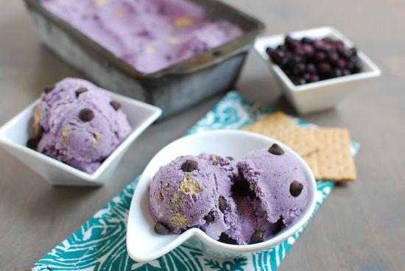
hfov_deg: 37.8
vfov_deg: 25.8
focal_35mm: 52
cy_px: 136
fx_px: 591
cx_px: 202
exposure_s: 1/125
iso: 200
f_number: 3.5
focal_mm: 35
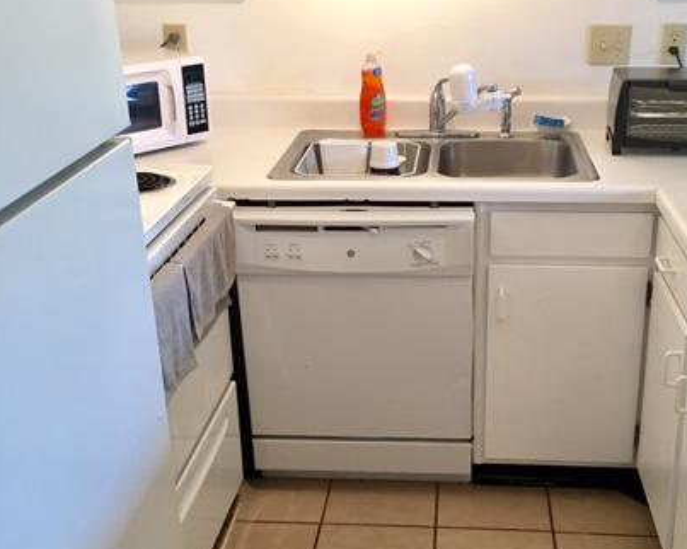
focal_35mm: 45
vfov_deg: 33.4
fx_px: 915
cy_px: 261
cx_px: 401
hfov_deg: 41.0
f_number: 2.2
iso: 80
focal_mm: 4.15
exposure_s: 1/15
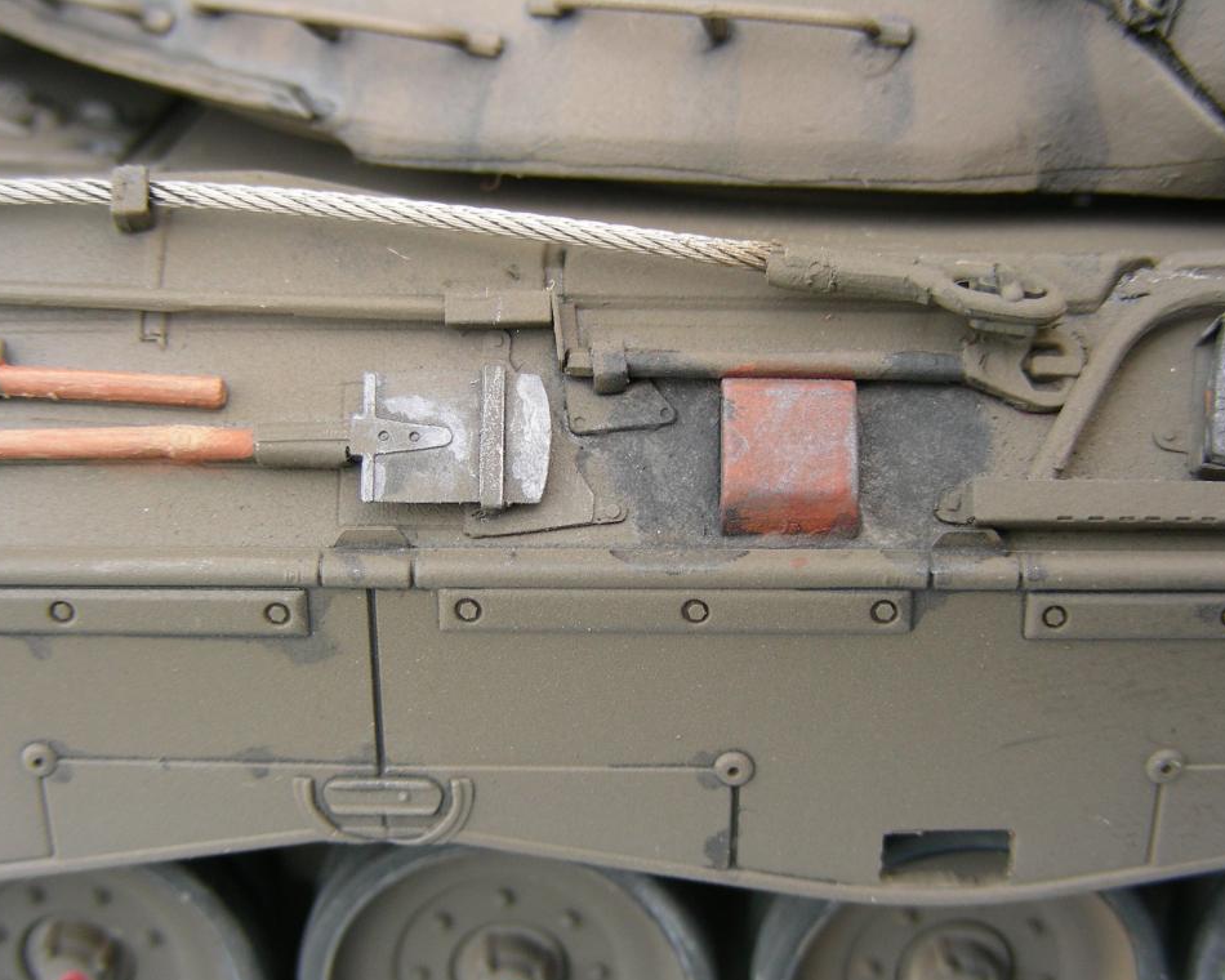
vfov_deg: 25.0
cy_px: 494
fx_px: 2212
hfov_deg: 31.0
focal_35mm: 61
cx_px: 603
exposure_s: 1/16.5
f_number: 3.5
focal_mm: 9.7
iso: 50
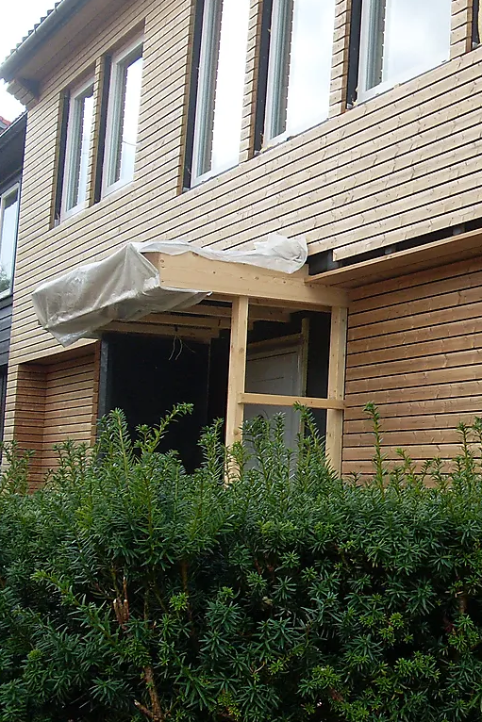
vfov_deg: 30.5
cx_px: 546
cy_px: 326
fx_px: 1325
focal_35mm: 66
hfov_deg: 19.6
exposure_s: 1/350
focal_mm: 6.3
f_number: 3
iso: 80
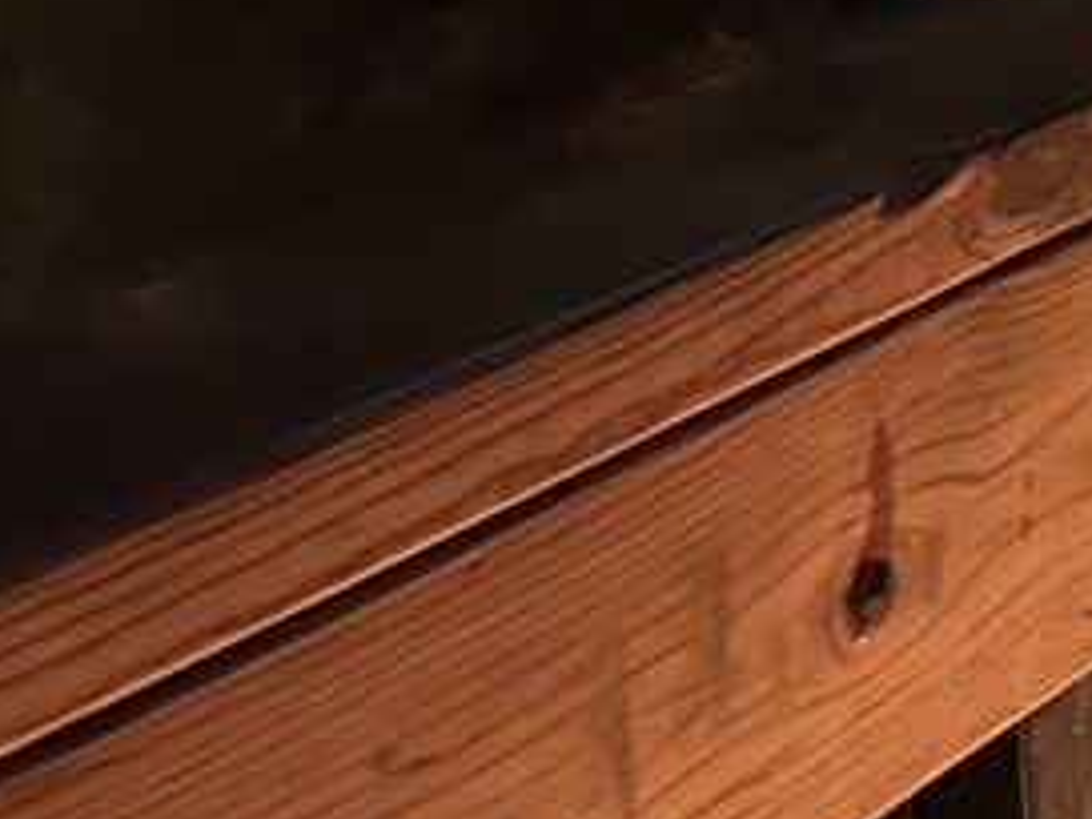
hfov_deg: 16.6
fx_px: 3092
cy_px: -546
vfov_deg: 13.8
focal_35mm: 98
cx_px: 1971
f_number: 1.5
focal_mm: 5.7
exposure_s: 1/14
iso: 1000
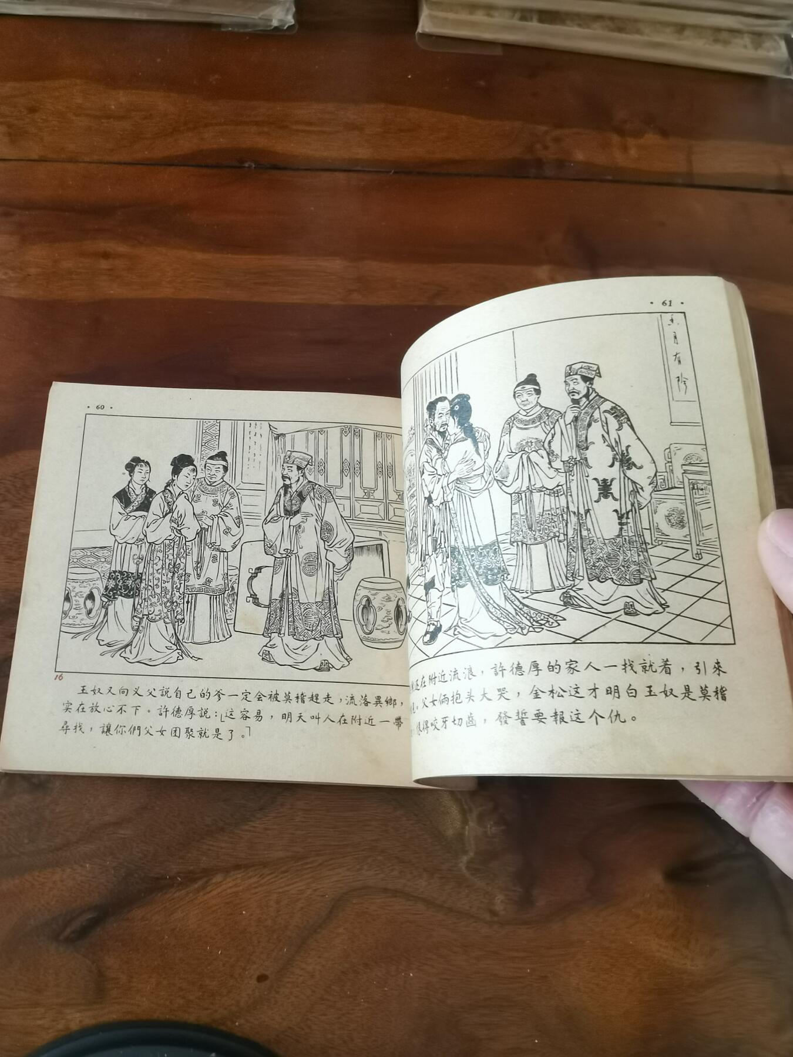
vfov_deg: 65.3
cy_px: 528
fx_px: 825
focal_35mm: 27
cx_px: 396
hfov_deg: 51.4
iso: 200
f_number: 2.2
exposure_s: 1/50
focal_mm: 2.26
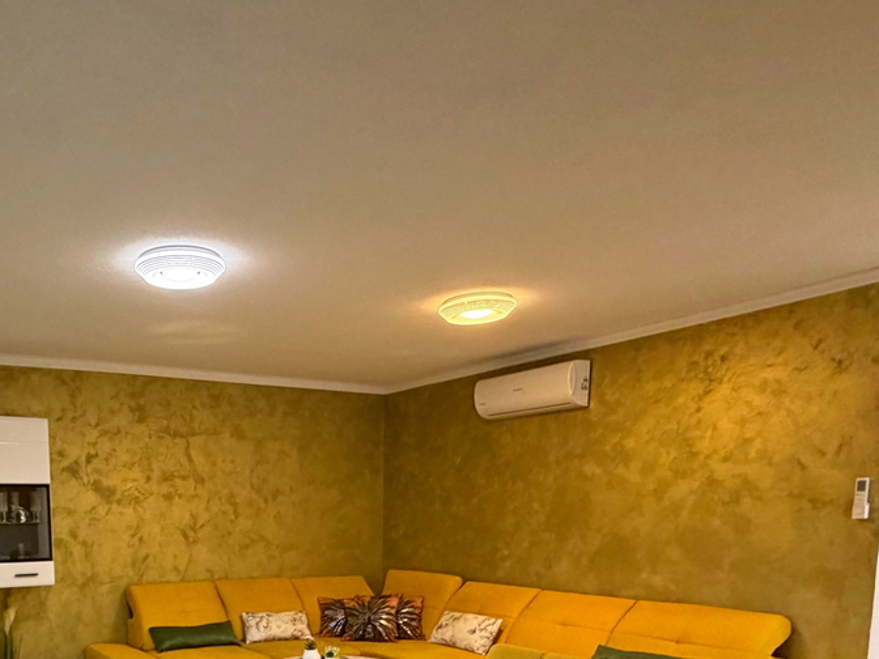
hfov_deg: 57.1
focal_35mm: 30
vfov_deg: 42.2
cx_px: 224
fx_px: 762
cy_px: 615
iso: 250
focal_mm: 2.22
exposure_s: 1/50
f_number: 2.2
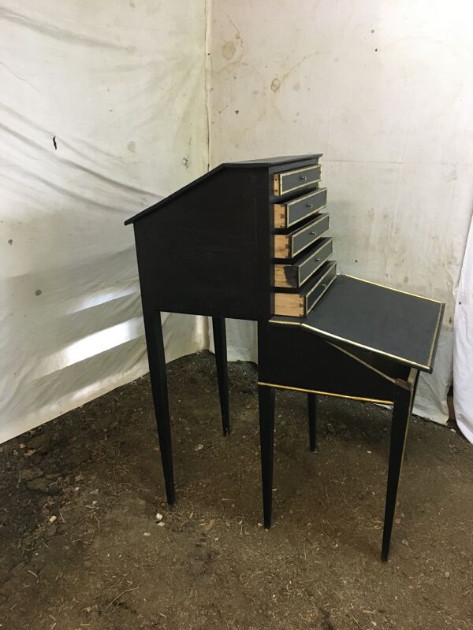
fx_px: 528
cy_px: 315
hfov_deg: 48.2
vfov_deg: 61.7
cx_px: 236
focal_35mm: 29
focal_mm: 4.15
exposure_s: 1/25
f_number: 2.2
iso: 200
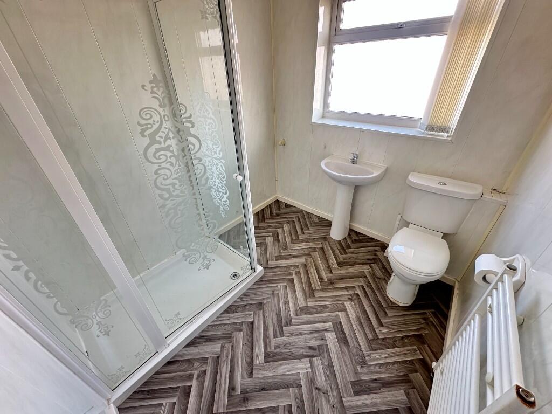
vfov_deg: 85.7
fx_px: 223
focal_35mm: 14
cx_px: 276
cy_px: 207
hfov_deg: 102.1
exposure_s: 1/99
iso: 200
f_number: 2.2
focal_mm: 2.22
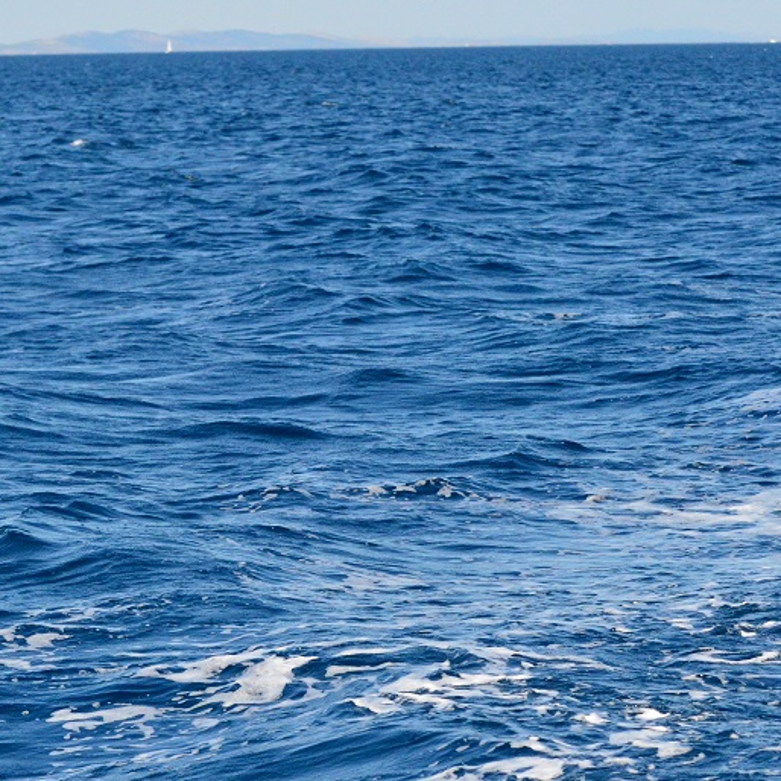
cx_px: 530
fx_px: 4416
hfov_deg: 10.1
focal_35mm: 173
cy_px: 344
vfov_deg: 10.1
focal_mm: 70
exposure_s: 1/8000
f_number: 5.6
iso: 2000
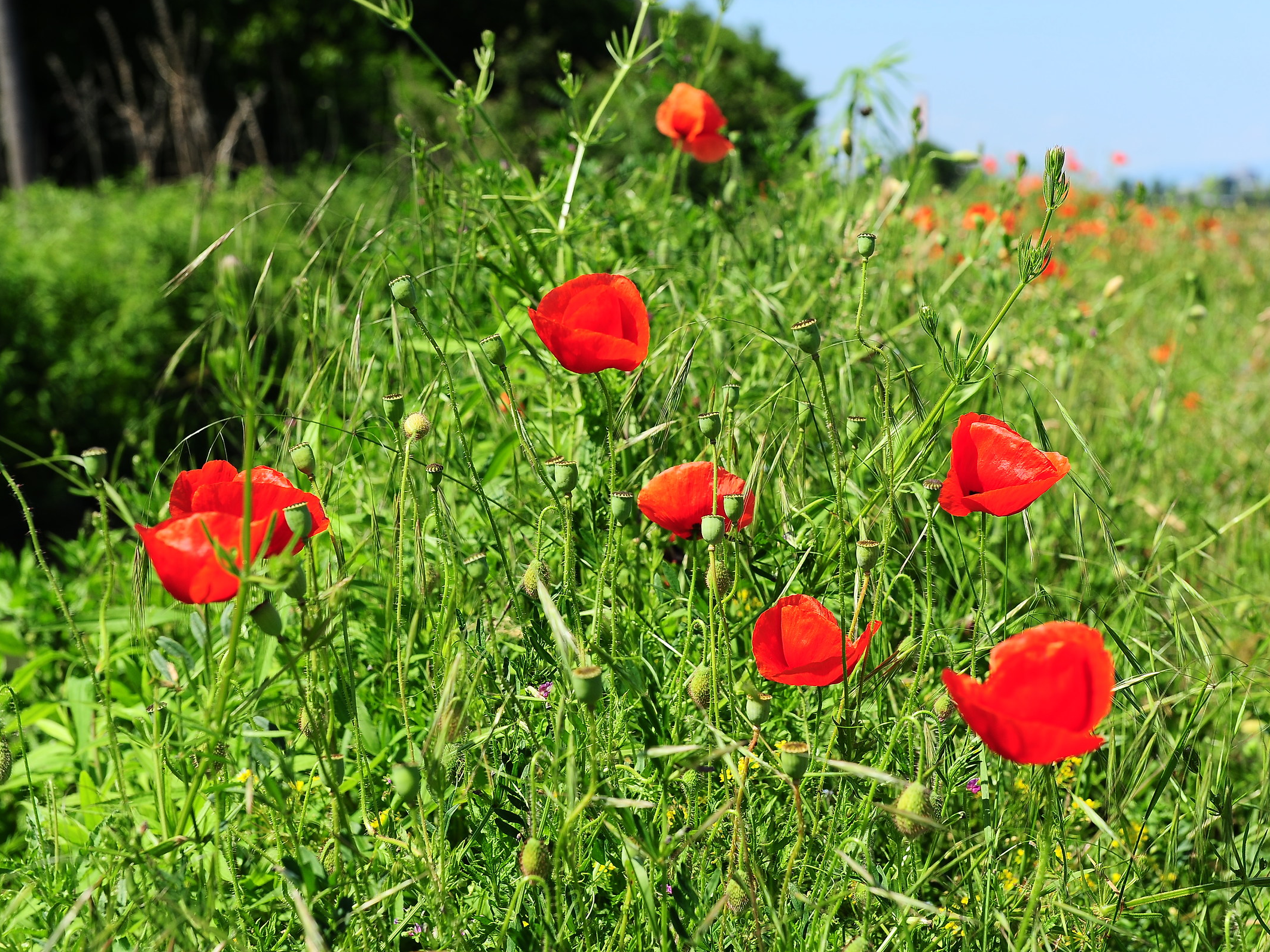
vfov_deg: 19.4
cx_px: 678
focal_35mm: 76
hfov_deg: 25.7
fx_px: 2788
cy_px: 476
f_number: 9
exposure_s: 1/320
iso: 200
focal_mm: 70
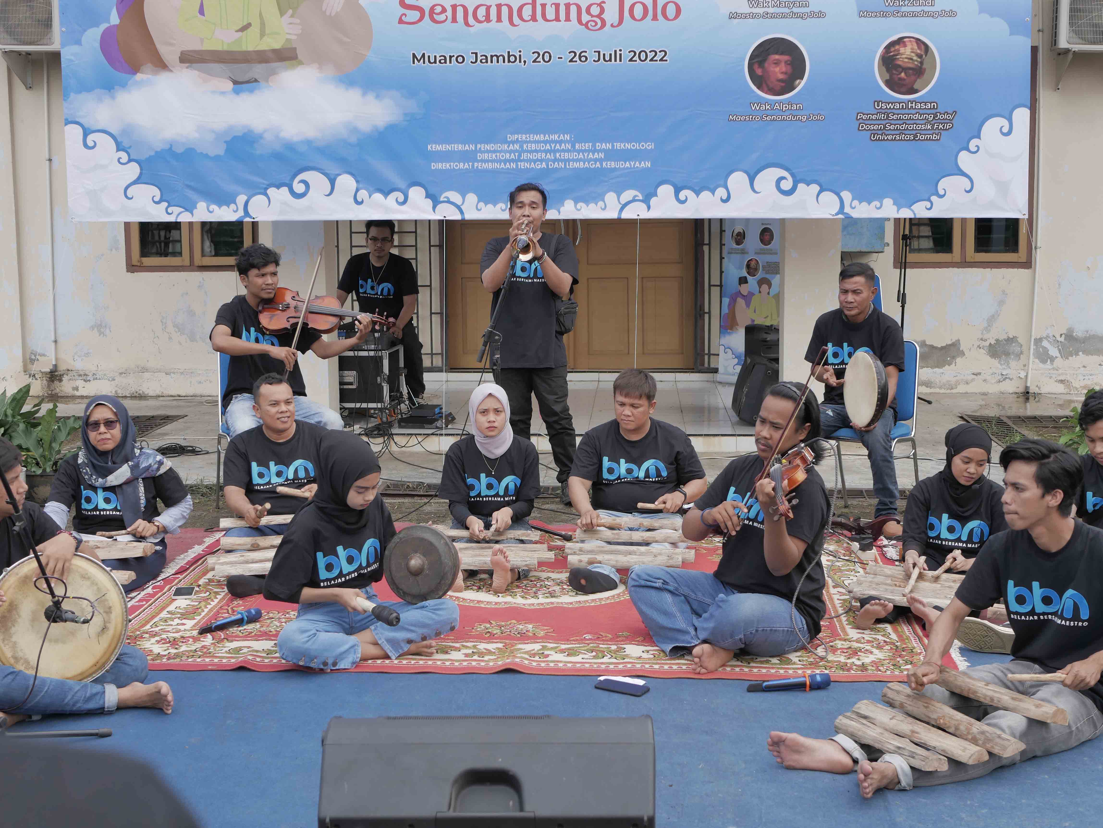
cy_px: 414
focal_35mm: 50
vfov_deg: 29.1
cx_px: 552
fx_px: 1594
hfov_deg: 38.2
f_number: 4
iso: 200
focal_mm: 25
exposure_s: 1/500
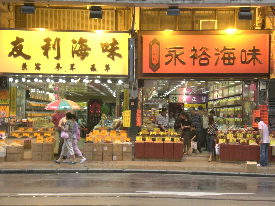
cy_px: 103
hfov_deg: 26.0
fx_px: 596
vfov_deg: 19.6
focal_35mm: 75
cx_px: 138
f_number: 4.5
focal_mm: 12.47
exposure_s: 1/80
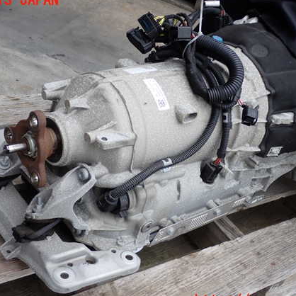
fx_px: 503
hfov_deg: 32.8
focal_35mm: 52
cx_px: 142
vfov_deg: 32.8
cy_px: 151
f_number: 2.8
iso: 100
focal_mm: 7.31
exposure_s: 1/250
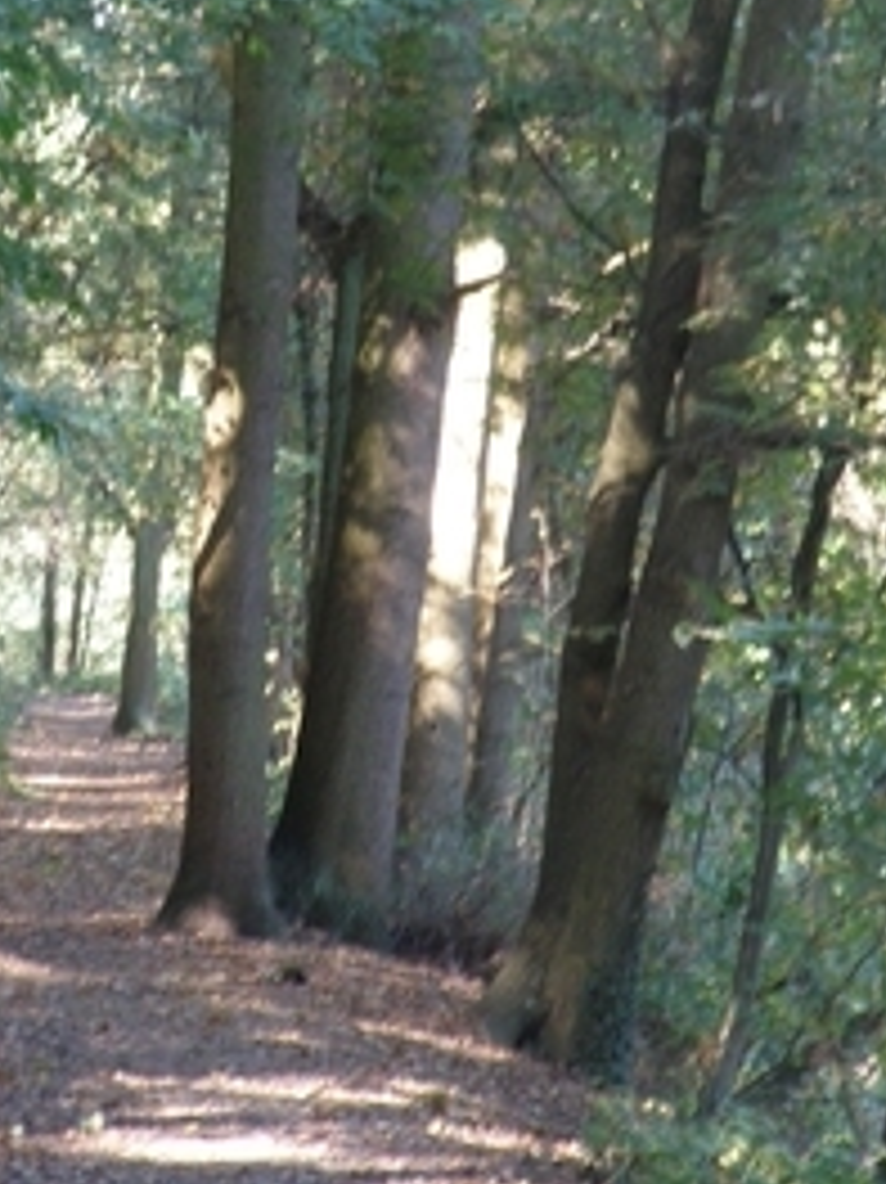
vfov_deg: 7.6
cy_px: 504
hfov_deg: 5.7
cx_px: 27
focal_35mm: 260
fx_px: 8880
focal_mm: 20.19
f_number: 4.2
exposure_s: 1/13
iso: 125
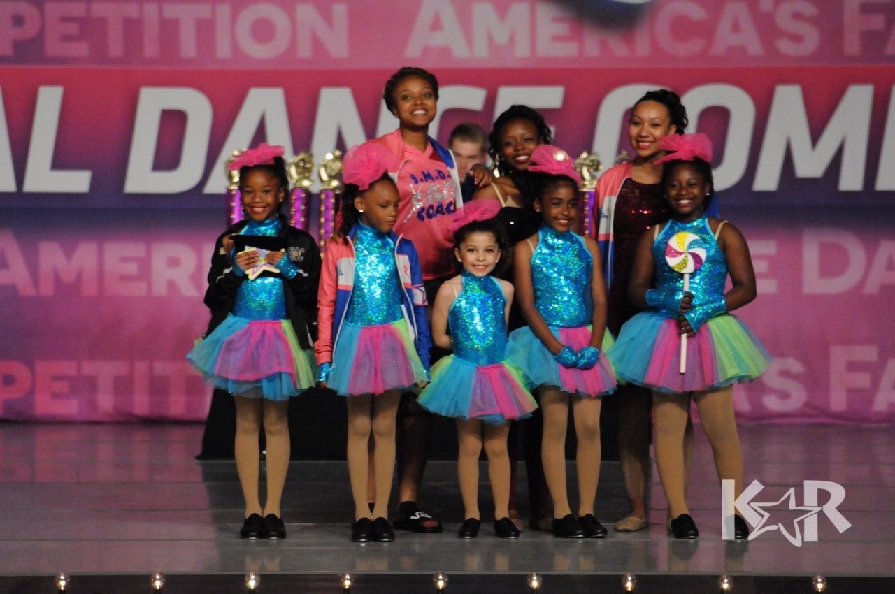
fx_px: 7449
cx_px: 448
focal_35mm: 300
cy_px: 297
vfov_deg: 4.6
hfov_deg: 6.9
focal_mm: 200
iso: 3200
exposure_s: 1/640
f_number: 3.5
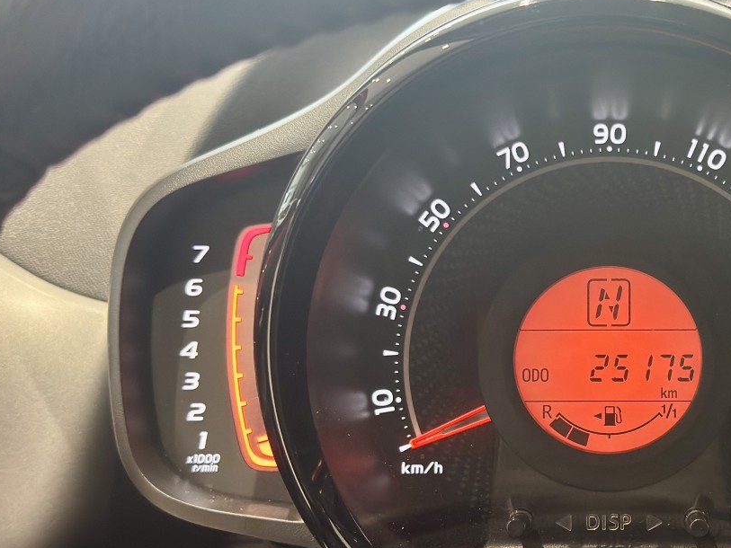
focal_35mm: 62
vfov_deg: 23.6
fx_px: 1309
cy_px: 302
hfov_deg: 30.2
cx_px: 612
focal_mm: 6.76
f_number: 1.78
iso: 400
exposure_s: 1/50
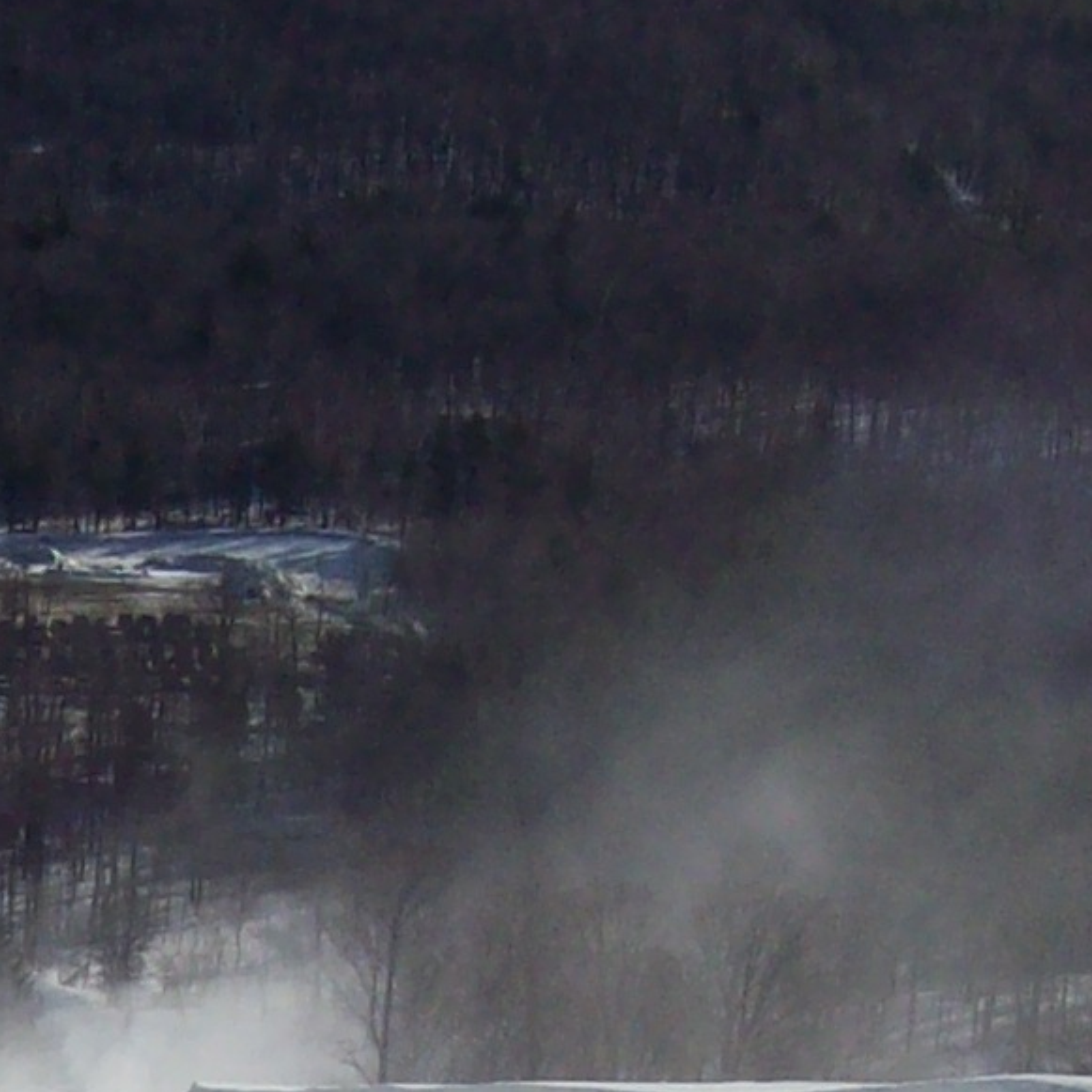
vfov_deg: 11.0
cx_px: -38
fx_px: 5568
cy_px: 1244
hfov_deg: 11.1
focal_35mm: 156
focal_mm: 6
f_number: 4.8
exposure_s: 1/1401
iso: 80
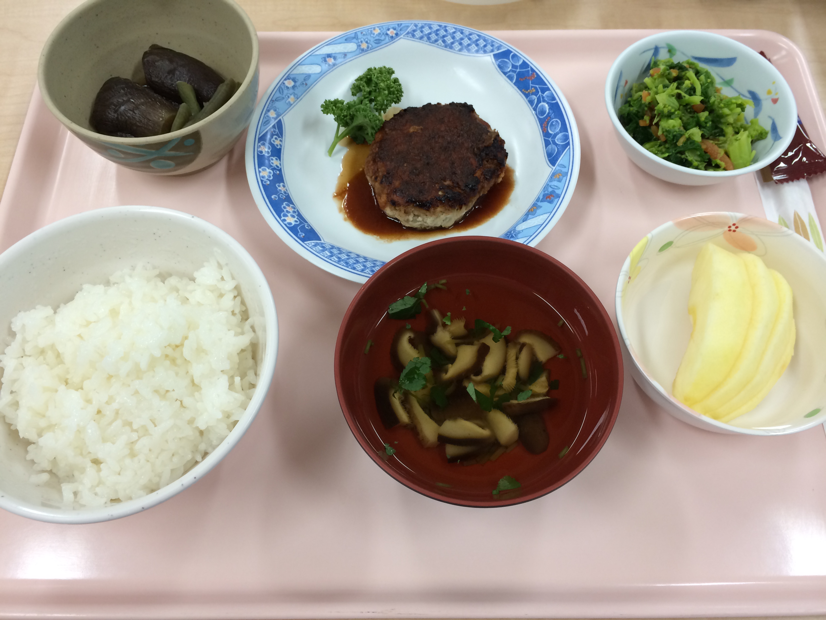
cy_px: 310
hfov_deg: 60.0
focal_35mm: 30
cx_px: 413
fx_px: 716
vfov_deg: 46.8
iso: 40
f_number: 2.2
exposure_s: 1/30
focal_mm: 4.12
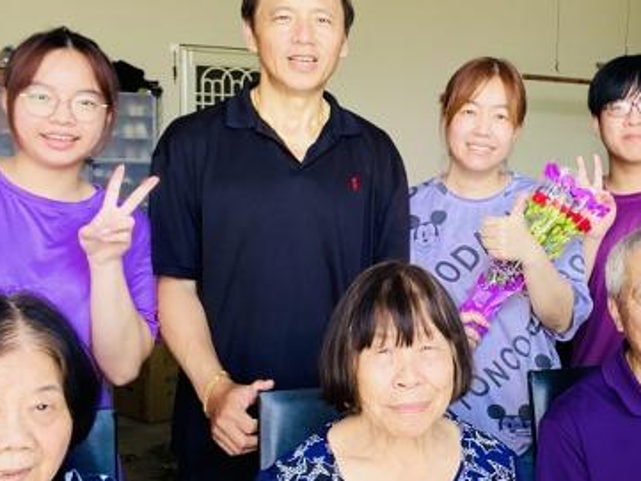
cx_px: 503
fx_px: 945
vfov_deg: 28.6
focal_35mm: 51
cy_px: 234
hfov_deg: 36.3
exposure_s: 1/122
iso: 32
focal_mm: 2.71
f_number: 2.2
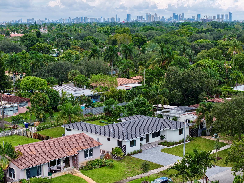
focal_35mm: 70
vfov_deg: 21.0
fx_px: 493
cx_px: 122
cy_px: 92
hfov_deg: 27.8
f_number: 2.8
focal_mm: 19.35
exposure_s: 1/320
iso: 100
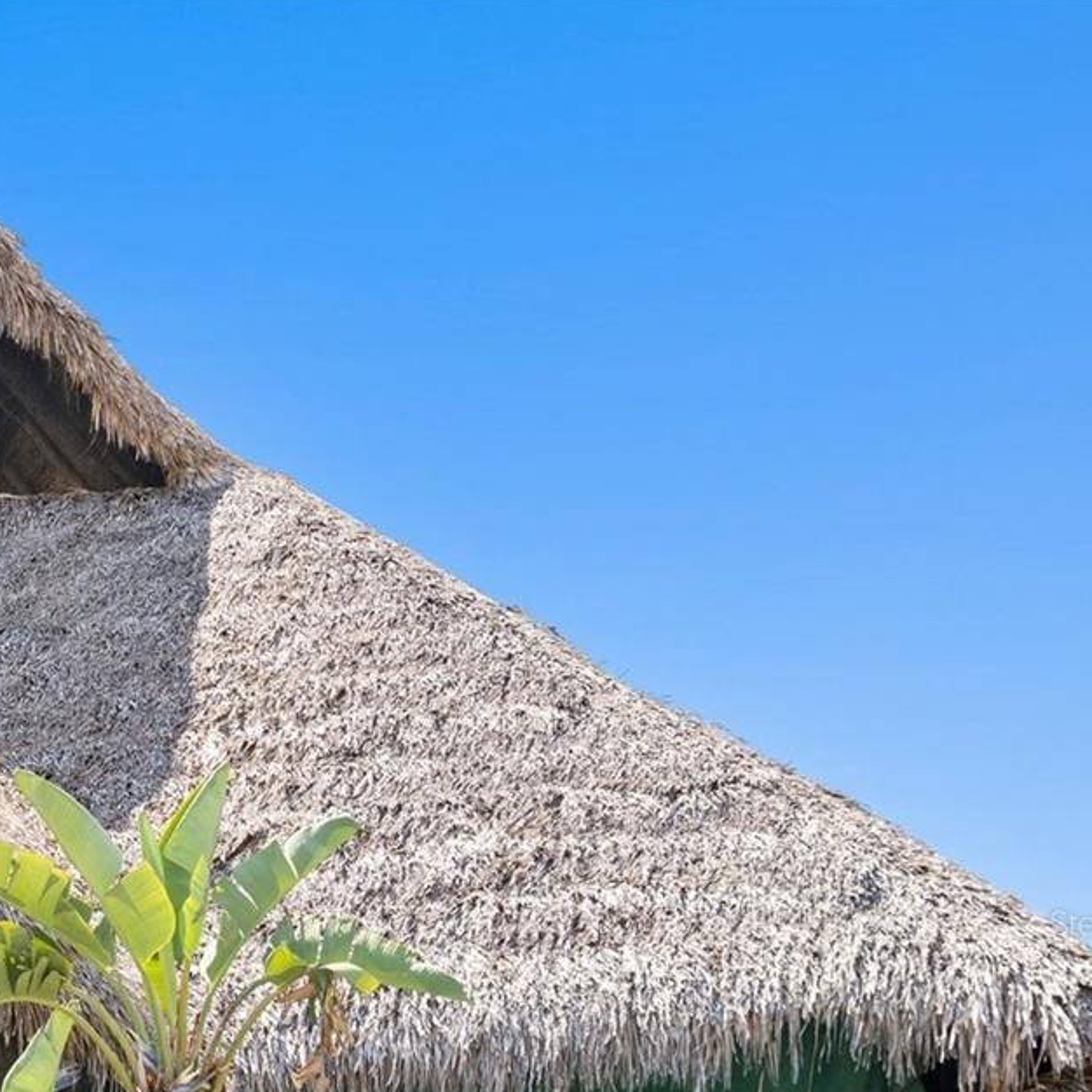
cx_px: -190
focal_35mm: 76
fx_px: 2712
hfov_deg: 21.3
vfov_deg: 22.4
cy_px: 923
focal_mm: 35
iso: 320
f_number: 8
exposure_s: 1/320
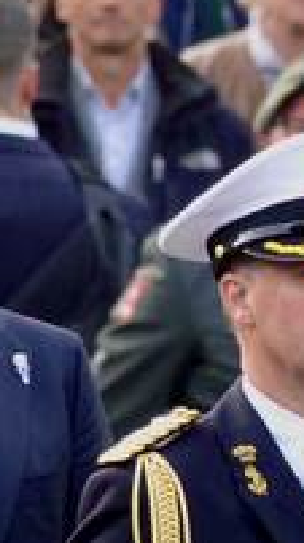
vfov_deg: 1.0
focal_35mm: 2155
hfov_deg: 0.6
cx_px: 1071
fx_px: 31012
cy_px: 724
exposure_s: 1/100
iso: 800
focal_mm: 183.43
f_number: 4
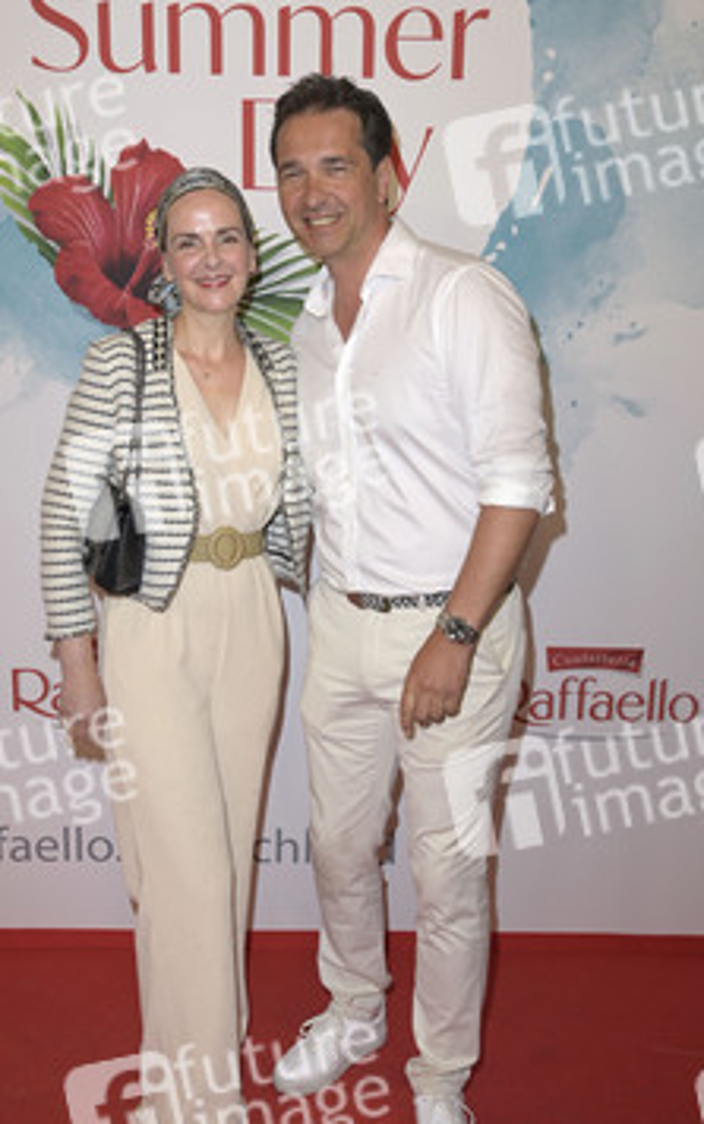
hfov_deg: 32.0
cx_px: 319
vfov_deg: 49.2
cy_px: 625
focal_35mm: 40
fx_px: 1226
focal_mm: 35
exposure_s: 1/250
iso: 640
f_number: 5.6
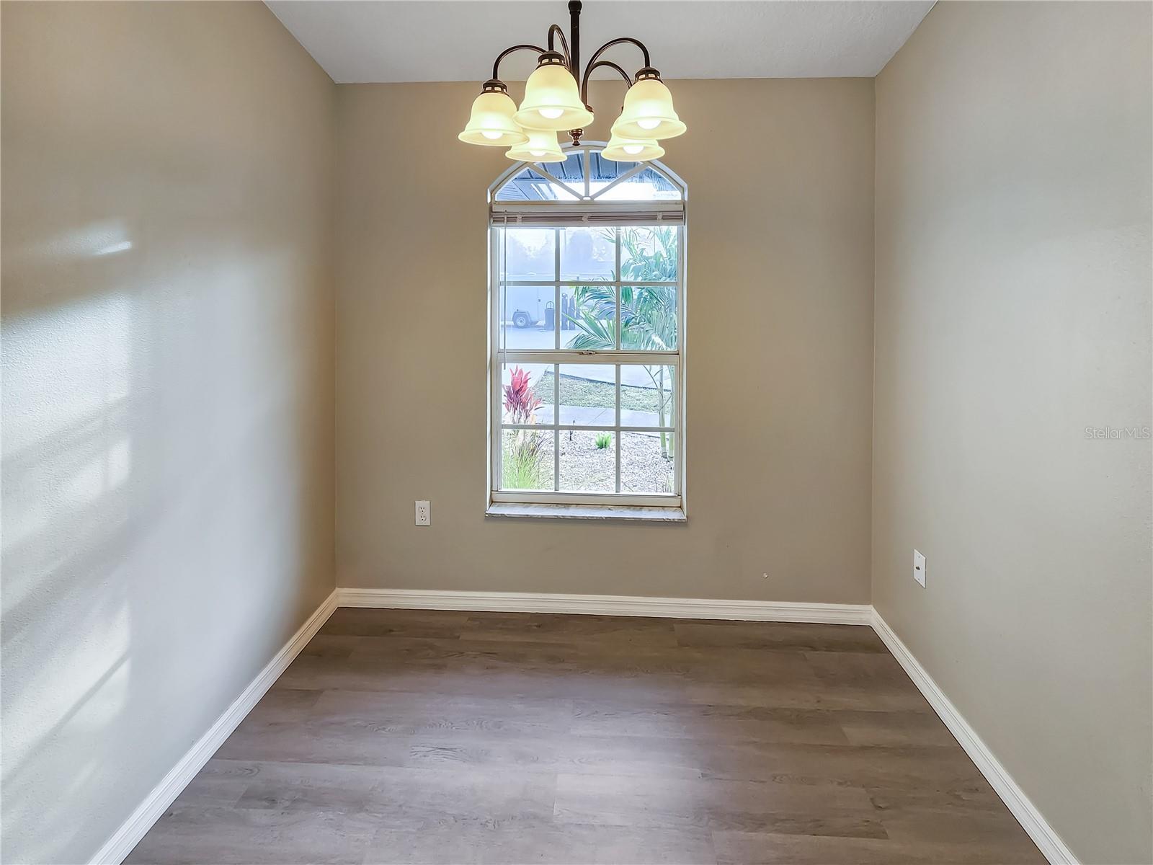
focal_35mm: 13
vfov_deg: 89.9
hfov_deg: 106.2
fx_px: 433
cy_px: 432
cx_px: 576
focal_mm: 2.2
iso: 64
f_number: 2.2
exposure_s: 1/120
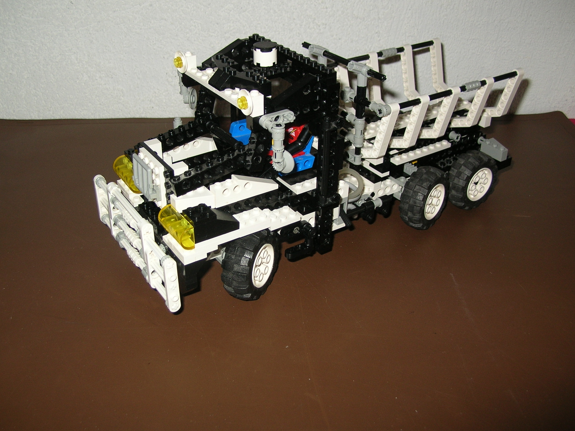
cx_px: 291
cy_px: 212
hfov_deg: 50.2
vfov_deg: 38.6
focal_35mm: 37
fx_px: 614
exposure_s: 1/60.1
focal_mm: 6
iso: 50
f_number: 2.7
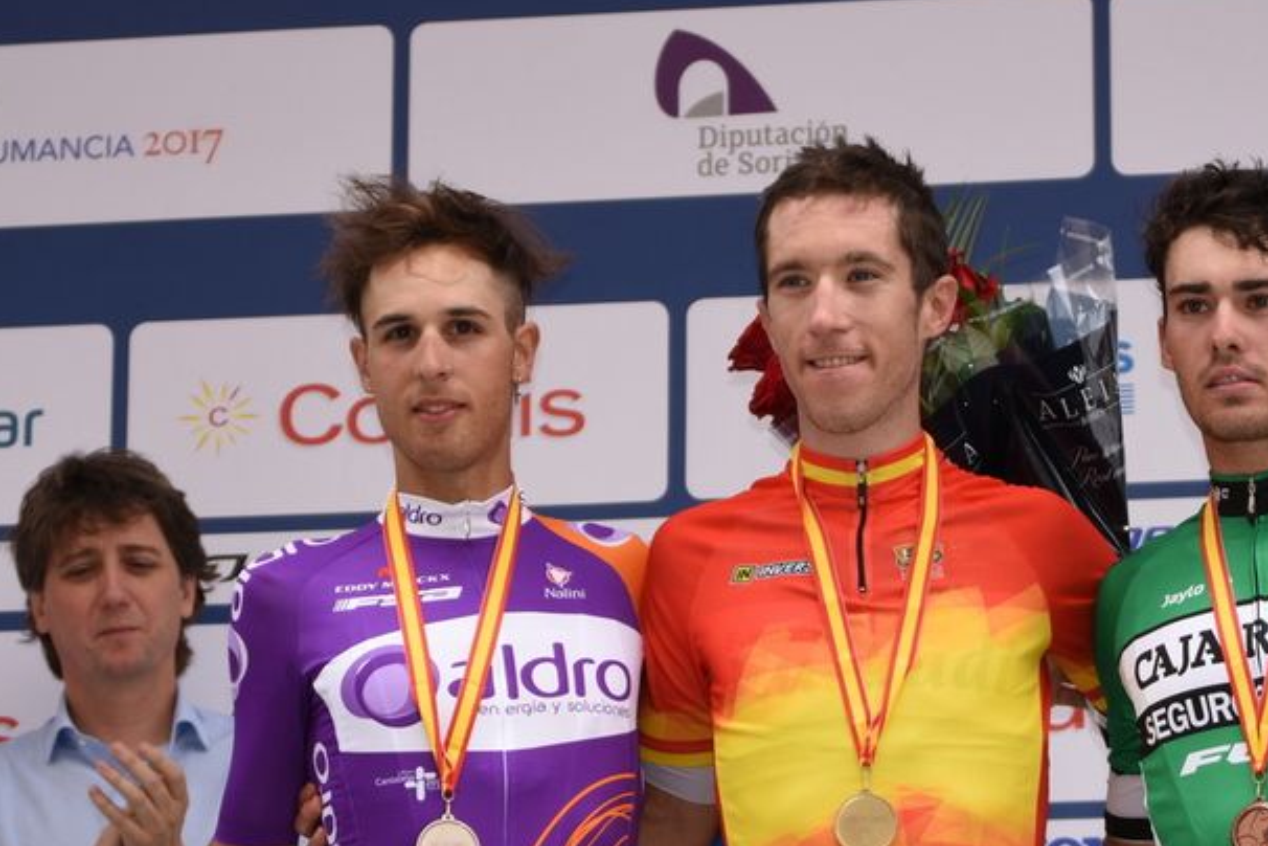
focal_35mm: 168
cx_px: 799
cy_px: 623
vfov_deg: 8.2
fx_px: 5917
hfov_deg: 12.2
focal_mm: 70
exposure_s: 1/250
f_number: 4
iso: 100
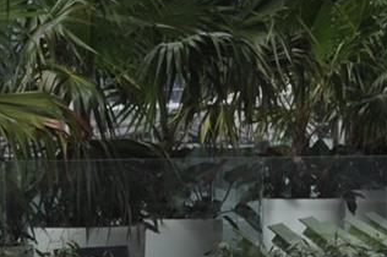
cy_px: 302
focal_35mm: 273
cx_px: -375
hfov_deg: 7.3
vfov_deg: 5.0
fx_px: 2932
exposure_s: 1/320
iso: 200
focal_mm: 36
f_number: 9
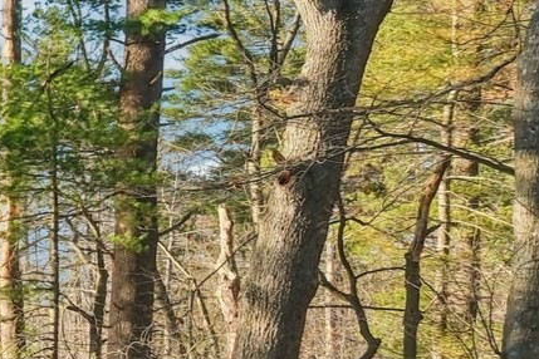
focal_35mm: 86
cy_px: 224
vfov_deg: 15.9
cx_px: -680
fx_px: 1288
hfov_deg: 15.6
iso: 320
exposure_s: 1/240
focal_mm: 12
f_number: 5.6
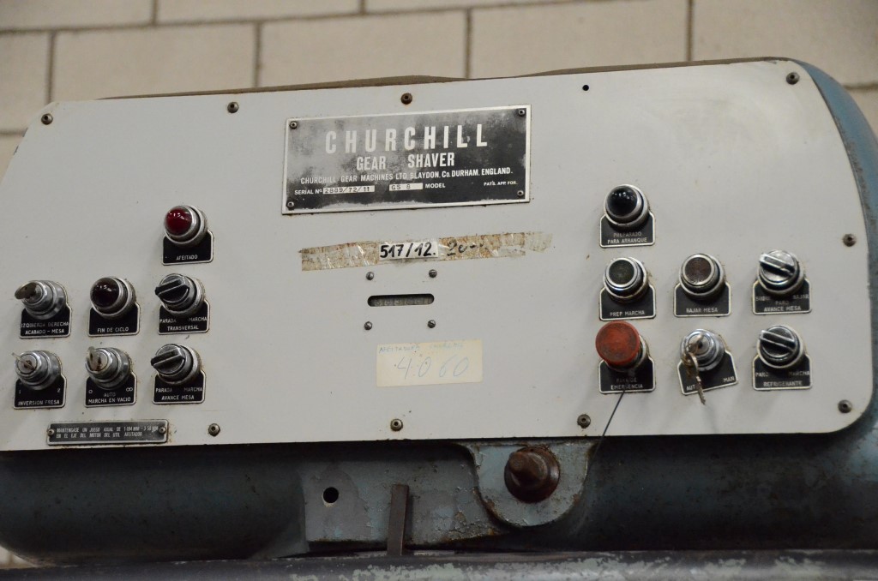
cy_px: 290
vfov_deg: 14.6
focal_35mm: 93
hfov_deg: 22.0
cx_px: 439
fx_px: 2263
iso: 6400
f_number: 5
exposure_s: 1/400
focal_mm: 62
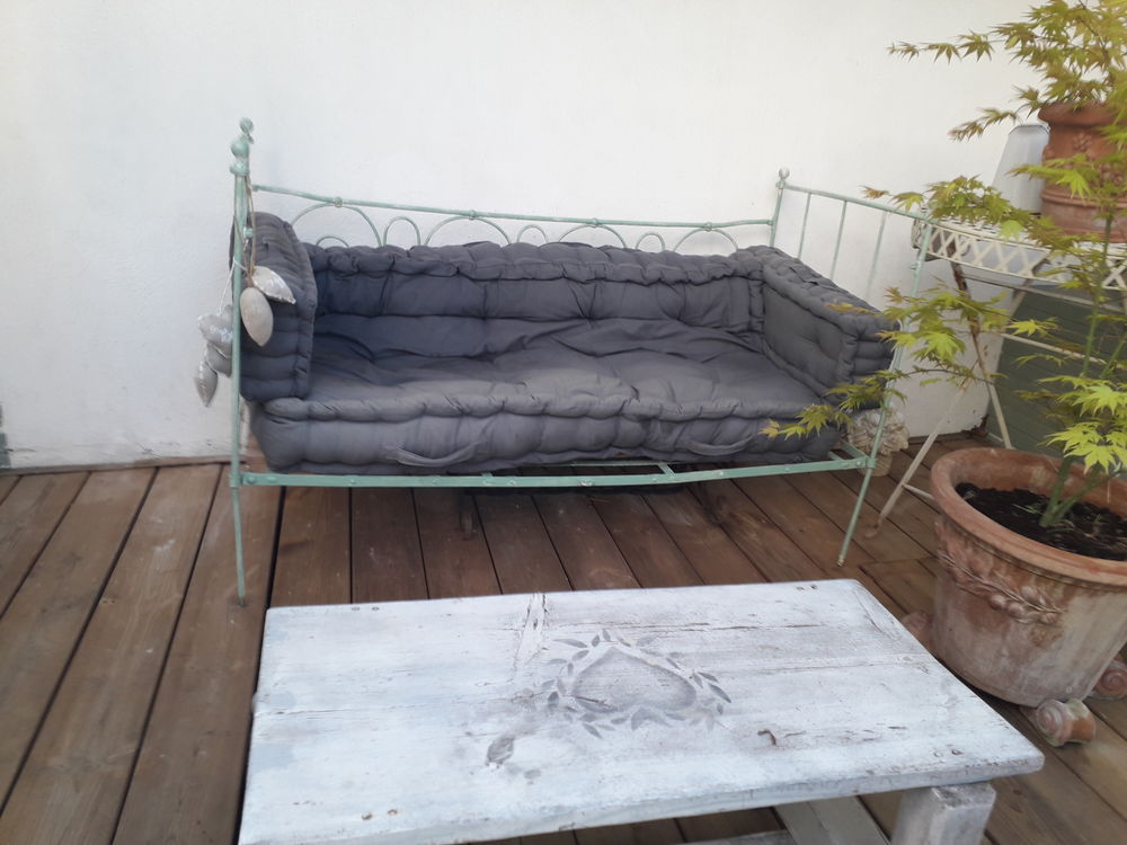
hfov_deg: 65.3
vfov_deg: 51.4
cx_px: 564
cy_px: 422
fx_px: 879
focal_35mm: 27
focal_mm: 3.6
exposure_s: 1/118
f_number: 1.9
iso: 40
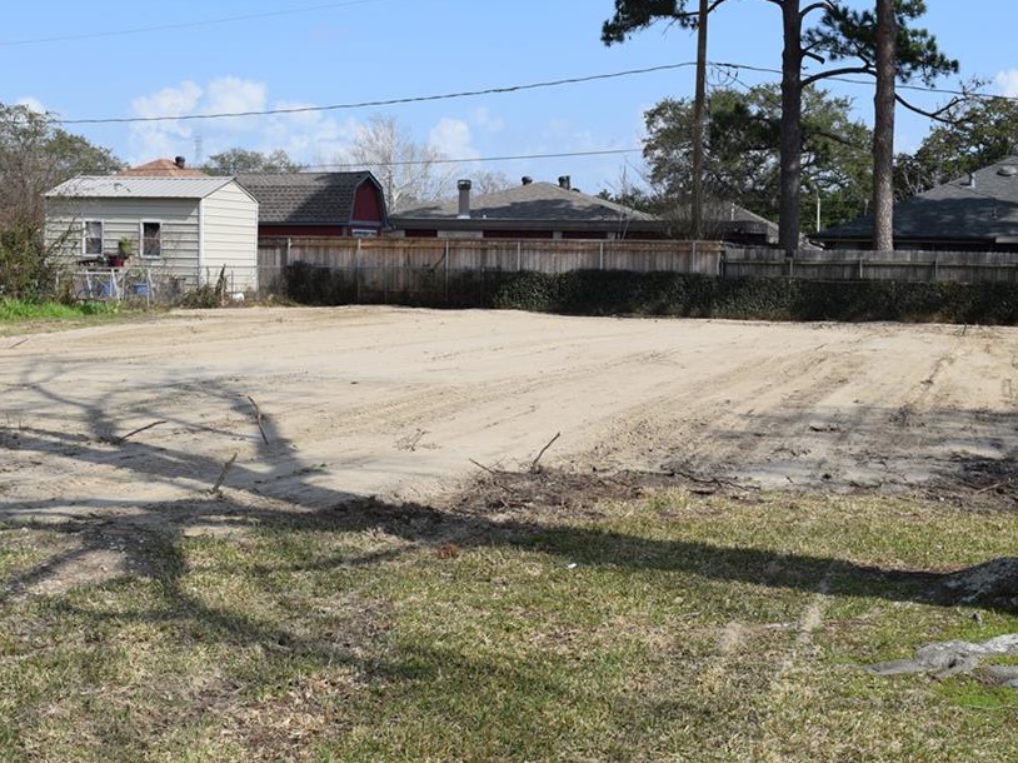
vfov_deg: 27.7
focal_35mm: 53
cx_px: 509
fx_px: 1547
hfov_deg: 36.4
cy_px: 359
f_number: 10
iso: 200
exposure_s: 1/400
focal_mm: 29
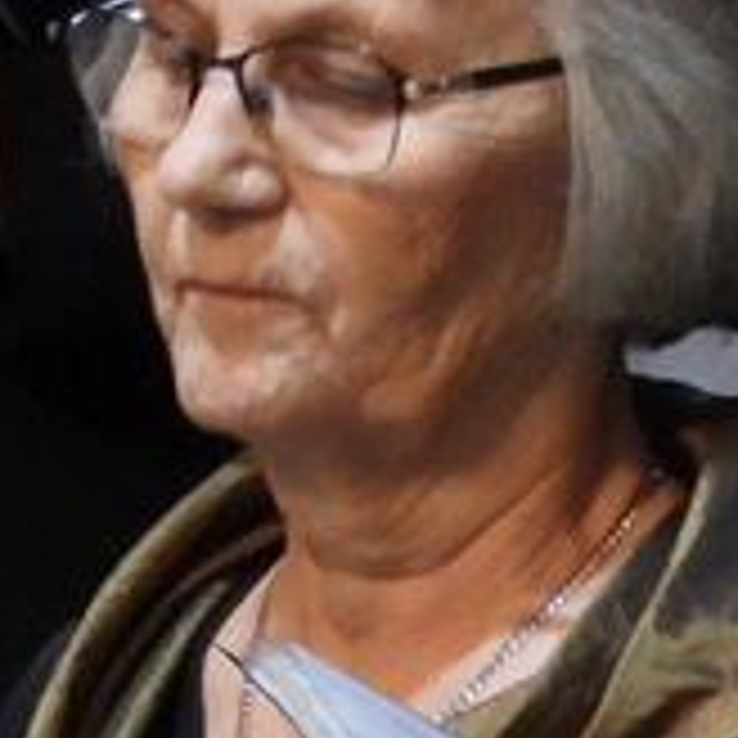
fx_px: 21033
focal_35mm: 872
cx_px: -117
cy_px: -720
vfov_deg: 2.0
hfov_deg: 2.0
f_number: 4
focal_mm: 24.3
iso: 800
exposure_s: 1/15
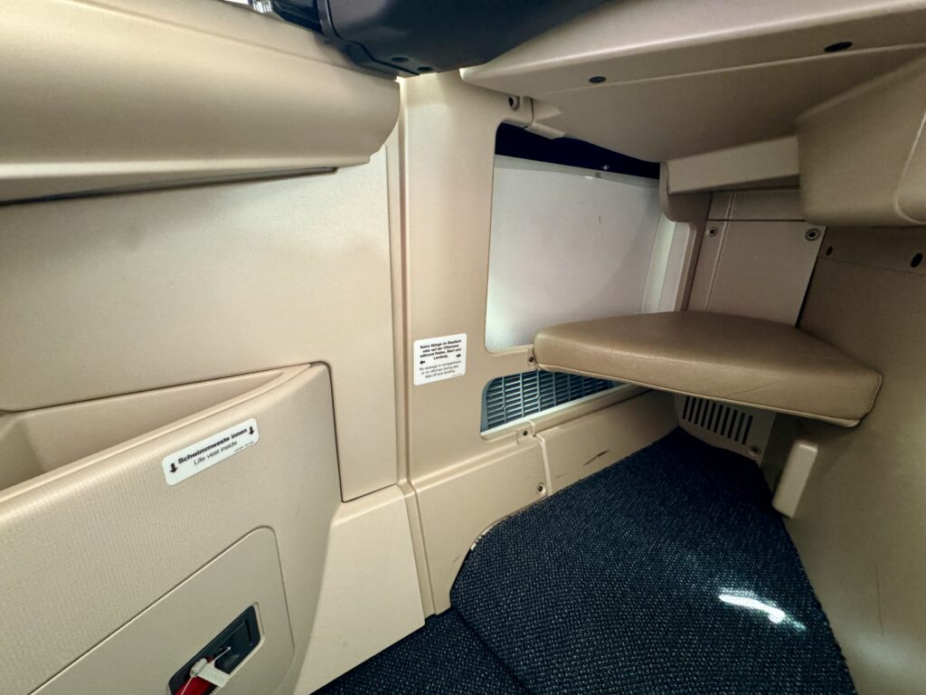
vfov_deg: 85.7
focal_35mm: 14
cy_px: 348
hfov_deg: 102.1
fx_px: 375
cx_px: 463
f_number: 2.2
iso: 800
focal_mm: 2.22
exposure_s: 1/56
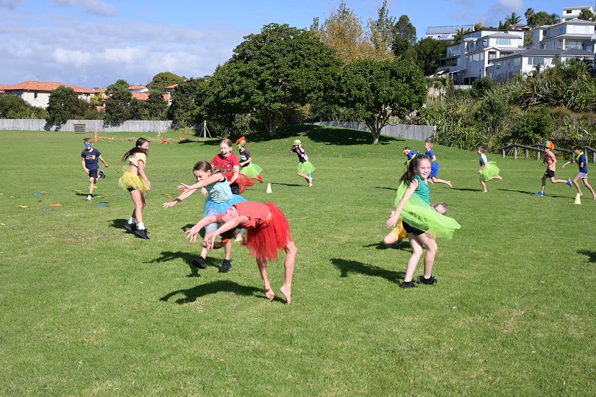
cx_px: 298
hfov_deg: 45.0
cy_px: 198
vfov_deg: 30.8
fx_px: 720
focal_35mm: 44
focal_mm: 29
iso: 200
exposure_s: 1/1600
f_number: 4.8
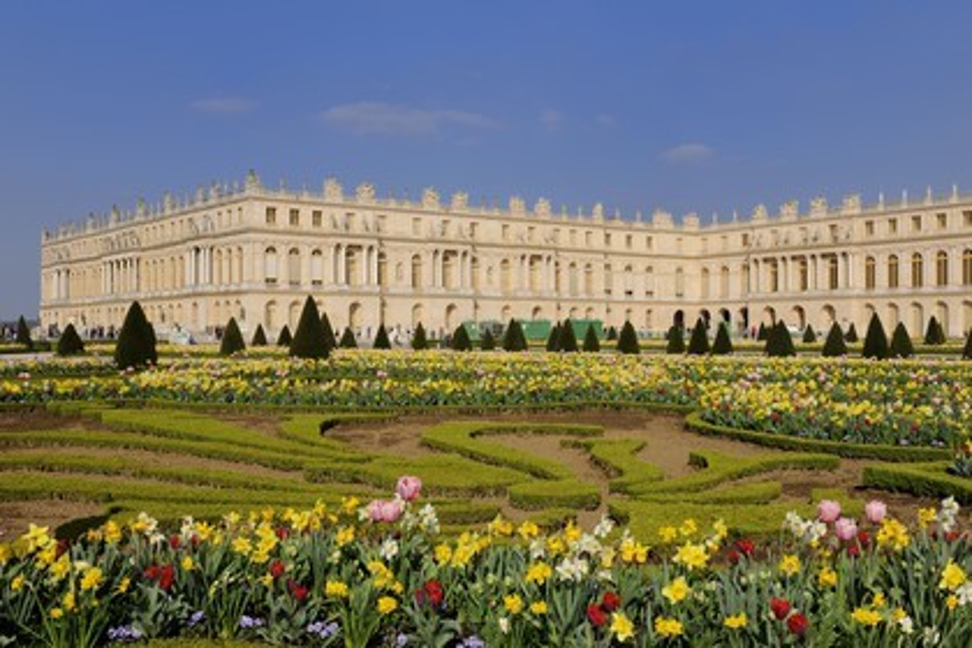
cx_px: 486
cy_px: 324
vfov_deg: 31.9
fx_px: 1134
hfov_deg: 46.4
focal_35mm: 42
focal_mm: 42
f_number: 16
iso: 100
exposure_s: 1/80
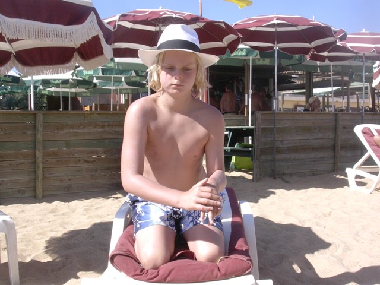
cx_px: 190
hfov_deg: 42.1
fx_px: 494
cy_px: 142
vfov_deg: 32.2
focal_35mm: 45
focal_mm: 6.7
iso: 70
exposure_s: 1/209
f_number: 5.8
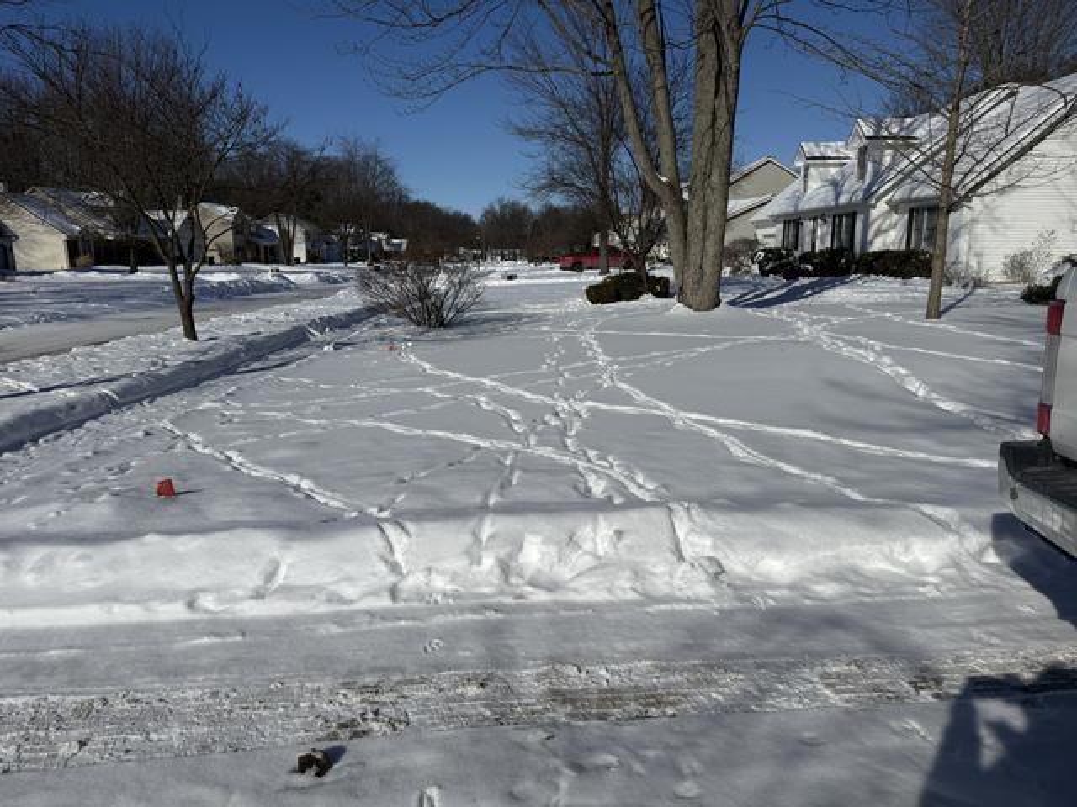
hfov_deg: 71.6
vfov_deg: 56.8
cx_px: 538
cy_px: 404
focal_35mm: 24
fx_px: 747
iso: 50
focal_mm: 6.76
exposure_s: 1/17544
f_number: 1.78
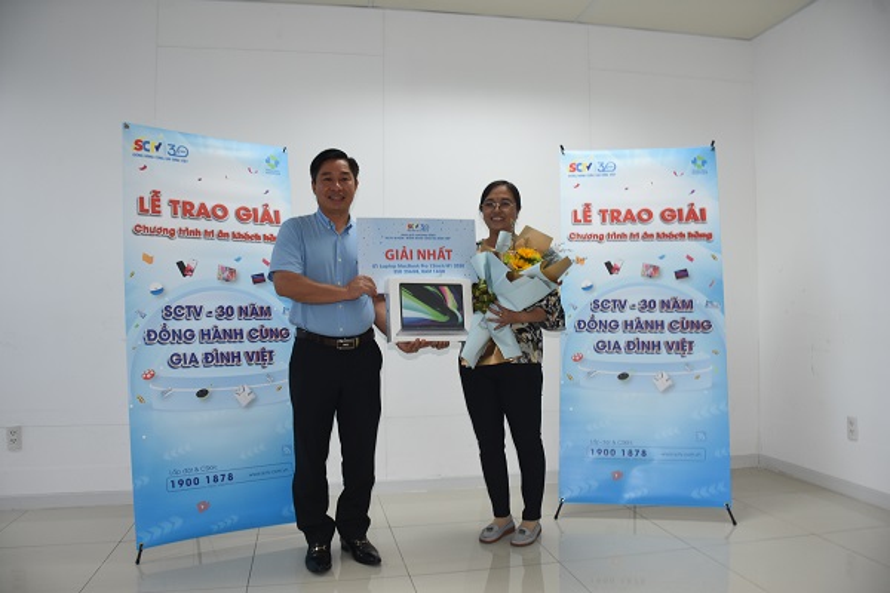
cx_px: 445
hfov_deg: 67.4
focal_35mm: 27
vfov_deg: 47.9
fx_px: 667
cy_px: 296
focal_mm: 18
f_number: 5
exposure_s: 1/60
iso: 400
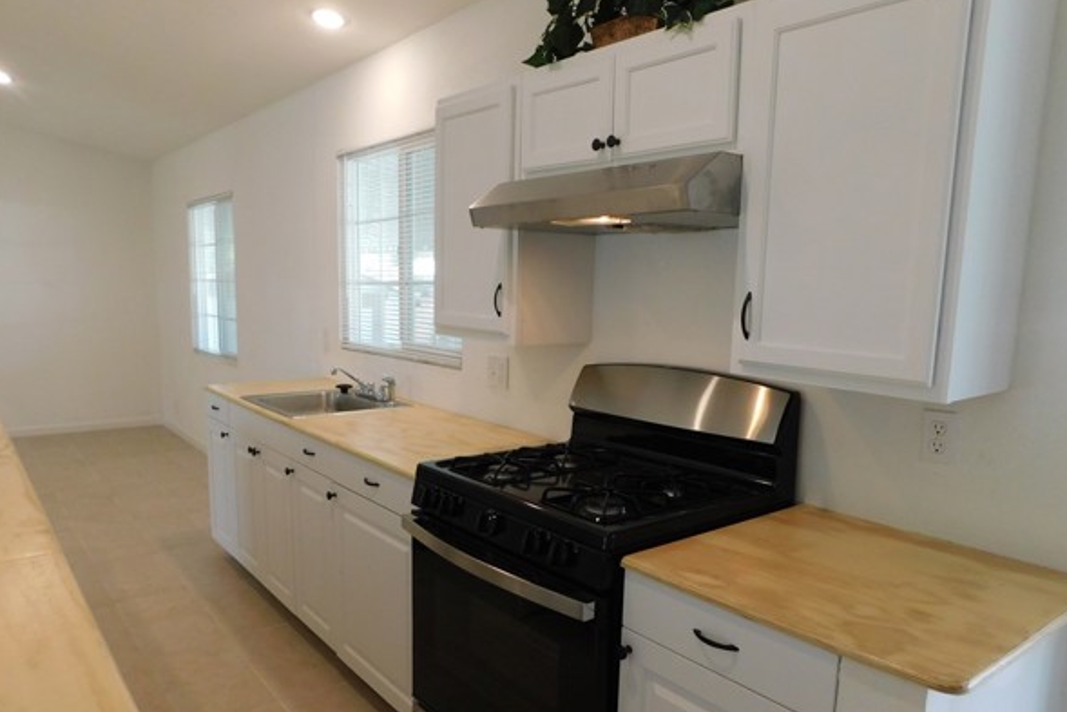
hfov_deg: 69.4
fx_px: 771
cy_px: 409
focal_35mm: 26
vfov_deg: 49.4
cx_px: 527
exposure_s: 1/30
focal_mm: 4
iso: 160
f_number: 3
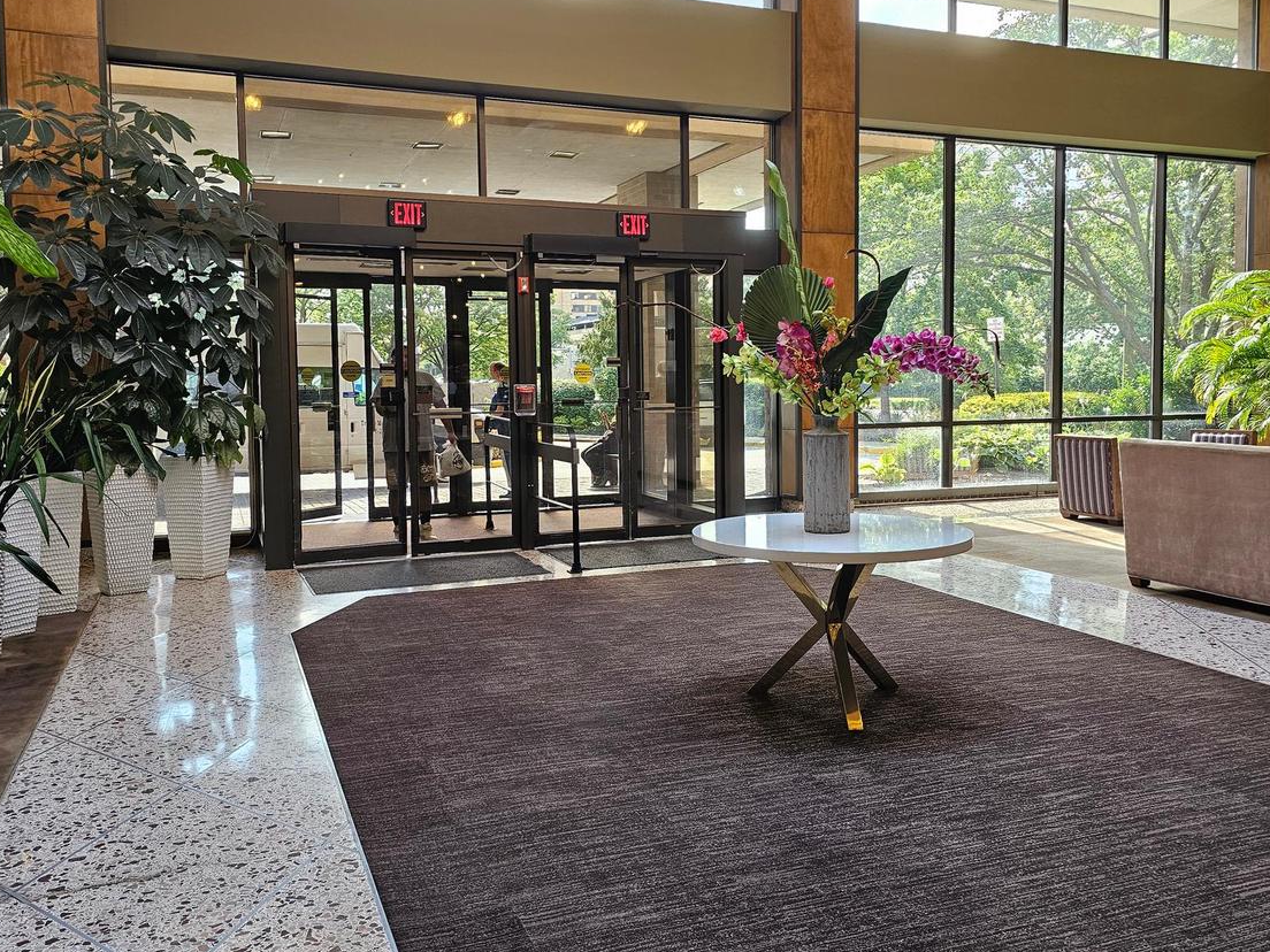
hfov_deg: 59.9
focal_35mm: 30
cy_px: 420
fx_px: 1101
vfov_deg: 46.7
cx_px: 681
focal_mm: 6.3
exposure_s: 1/120
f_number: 1.7
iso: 125
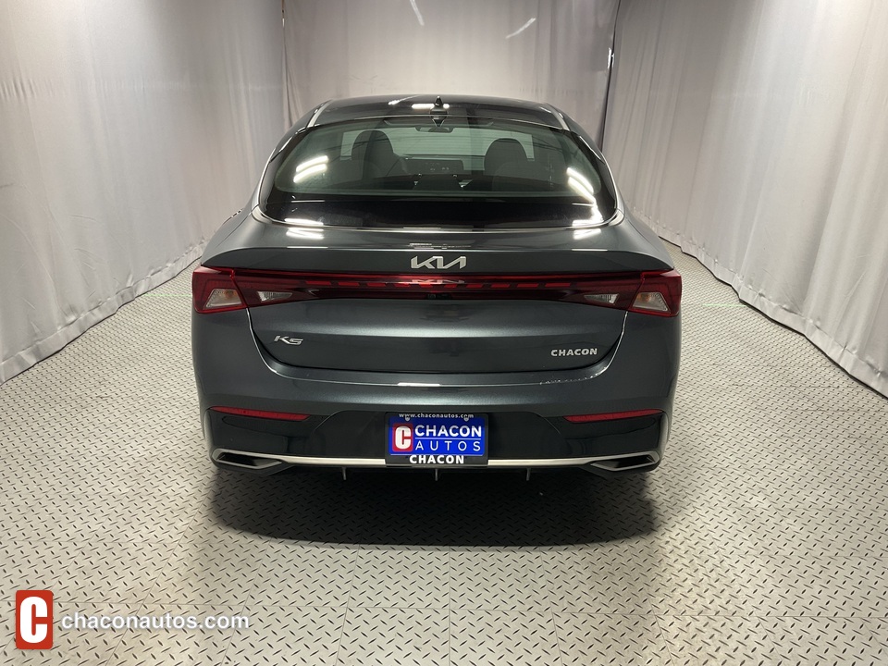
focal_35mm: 29
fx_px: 744
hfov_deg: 61.7
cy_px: 333
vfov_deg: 48.2
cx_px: 444
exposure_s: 1/60
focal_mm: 3
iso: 50
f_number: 1.8
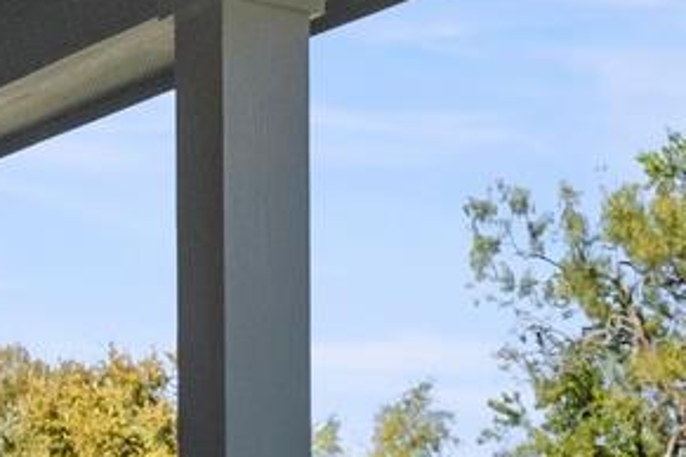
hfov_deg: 17.5
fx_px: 2229
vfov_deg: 11.4
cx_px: 411
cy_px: 615
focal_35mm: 117
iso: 400
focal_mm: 14
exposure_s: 1/1250
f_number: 8
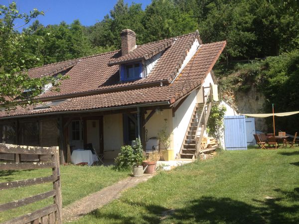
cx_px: 150
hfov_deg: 52.6
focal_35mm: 35
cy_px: 112
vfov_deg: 40.7
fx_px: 302
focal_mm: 4.28
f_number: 2.4
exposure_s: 1/876
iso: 50
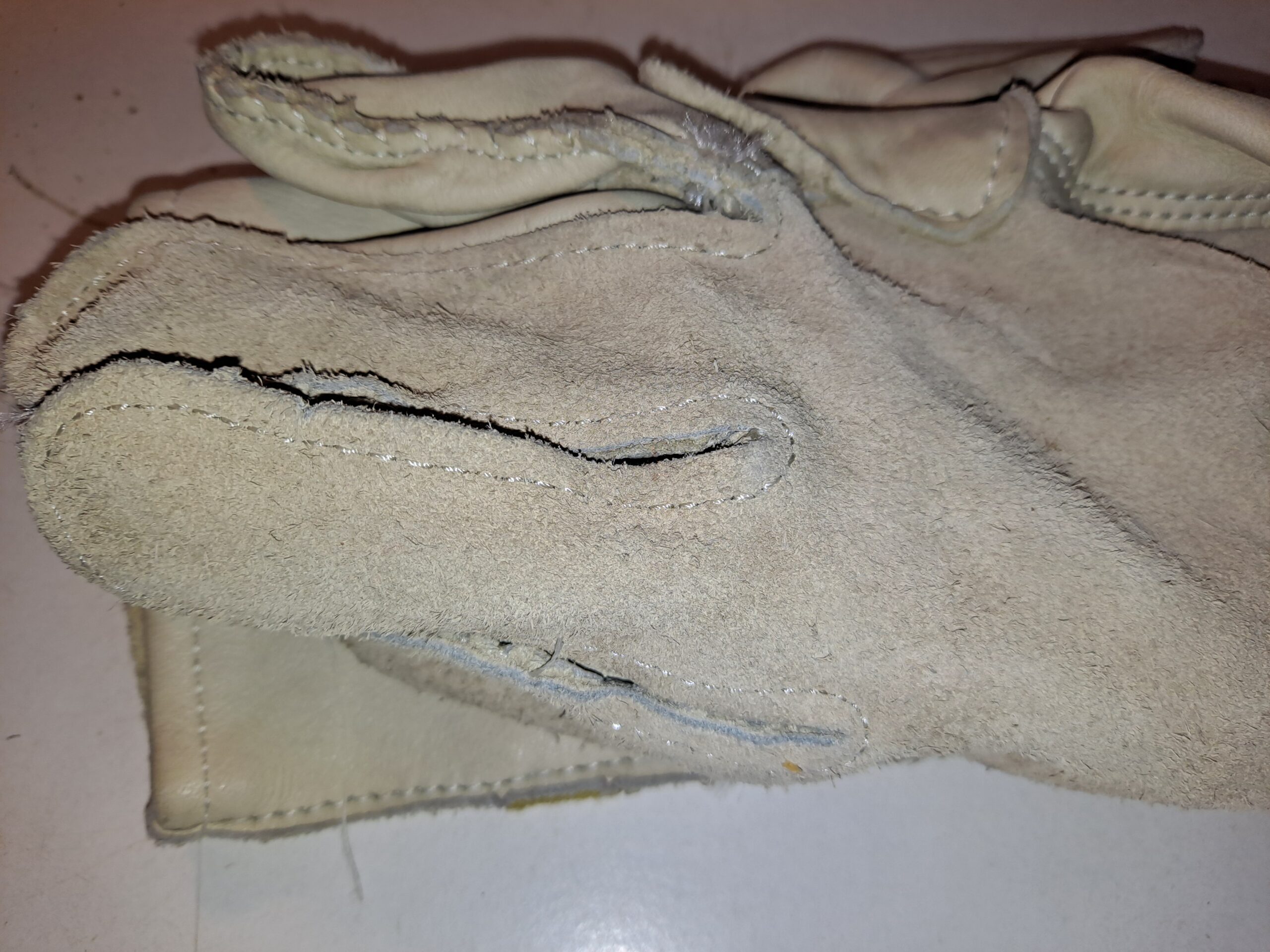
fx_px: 917
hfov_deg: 69.4
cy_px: 476
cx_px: 635
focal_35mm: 25
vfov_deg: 54.9
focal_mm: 4.6
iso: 32
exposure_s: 1/201
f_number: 2
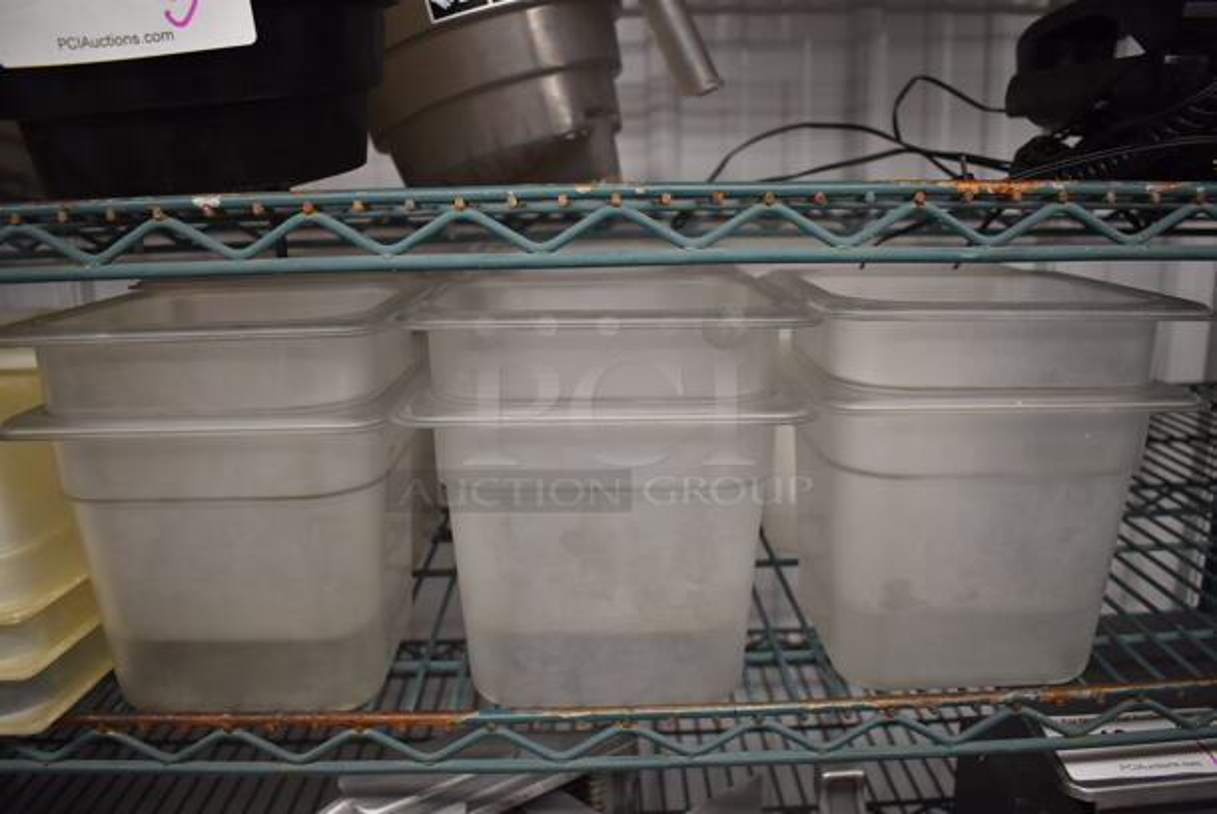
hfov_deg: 67.3
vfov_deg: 48.0
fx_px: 914
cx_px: 608
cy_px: 407
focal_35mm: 27
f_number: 3.5
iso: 900
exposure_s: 1/125
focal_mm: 18
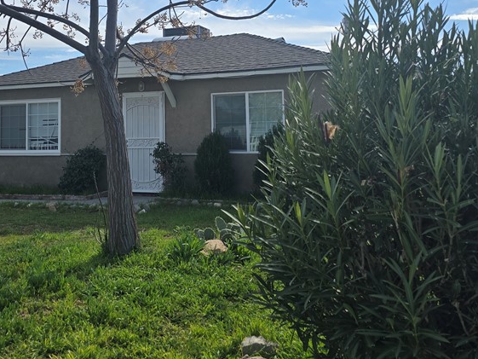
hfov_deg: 44.6
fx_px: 580
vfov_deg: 33.7
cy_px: 89
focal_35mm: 42
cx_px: 194
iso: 12
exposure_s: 1/1339
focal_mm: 6.3
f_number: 1.7
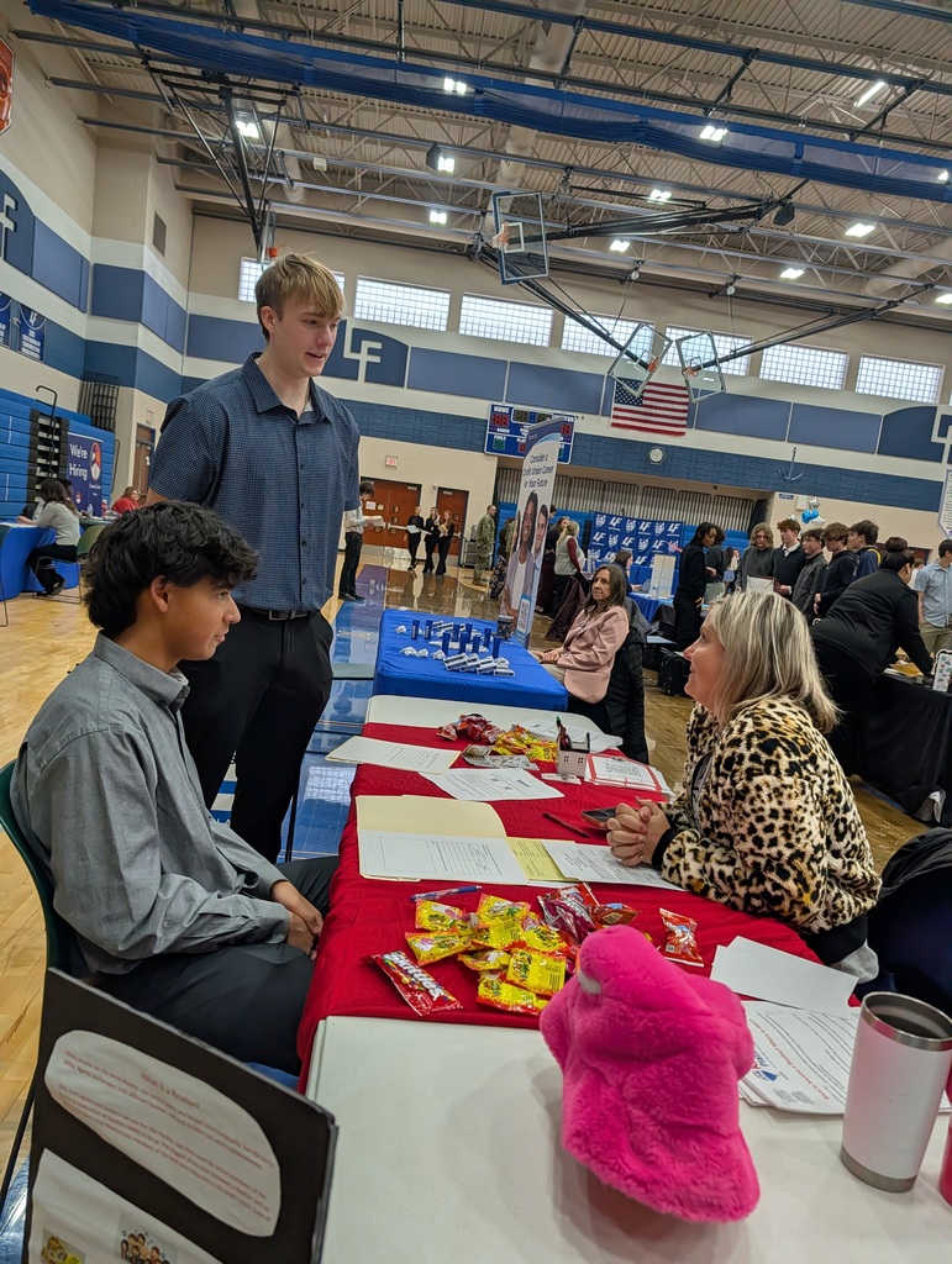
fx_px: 878
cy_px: 632
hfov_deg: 56.9
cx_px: 476
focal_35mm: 24
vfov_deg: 71.5
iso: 380
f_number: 1.68
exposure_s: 1/737
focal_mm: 6.9
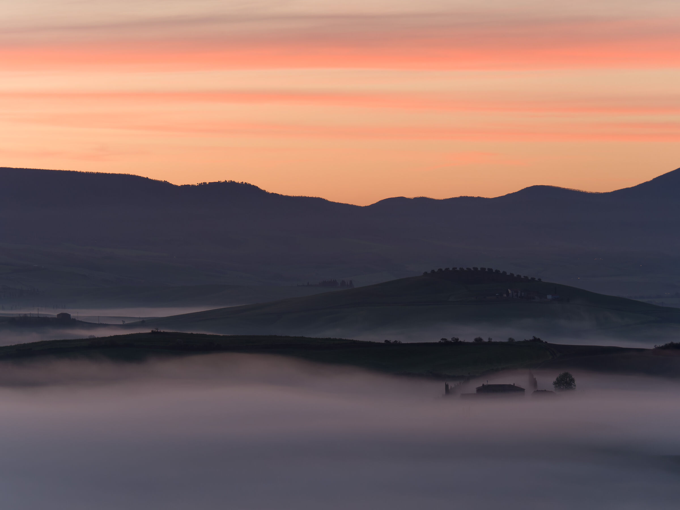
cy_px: 255
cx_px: 340
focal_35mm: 207
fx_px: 4066
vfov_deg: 7.2
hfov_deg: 9.6
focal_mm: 100
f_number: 5
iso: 200
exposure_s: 1/40
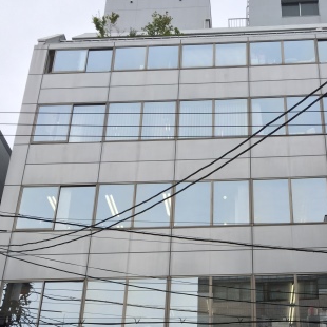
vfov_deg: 30.4
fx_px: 566
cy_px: 310
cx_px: 229
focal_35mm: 53
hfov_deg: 31.8
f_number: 2.2
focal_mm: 4.15
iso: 32
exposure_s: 1/1364
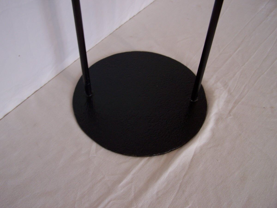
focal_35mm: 38
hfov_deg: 49.0
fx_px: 304
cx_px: 138
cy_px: 104
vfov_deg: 37.7
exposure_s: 1/30
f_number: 2.8
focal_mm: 6.3
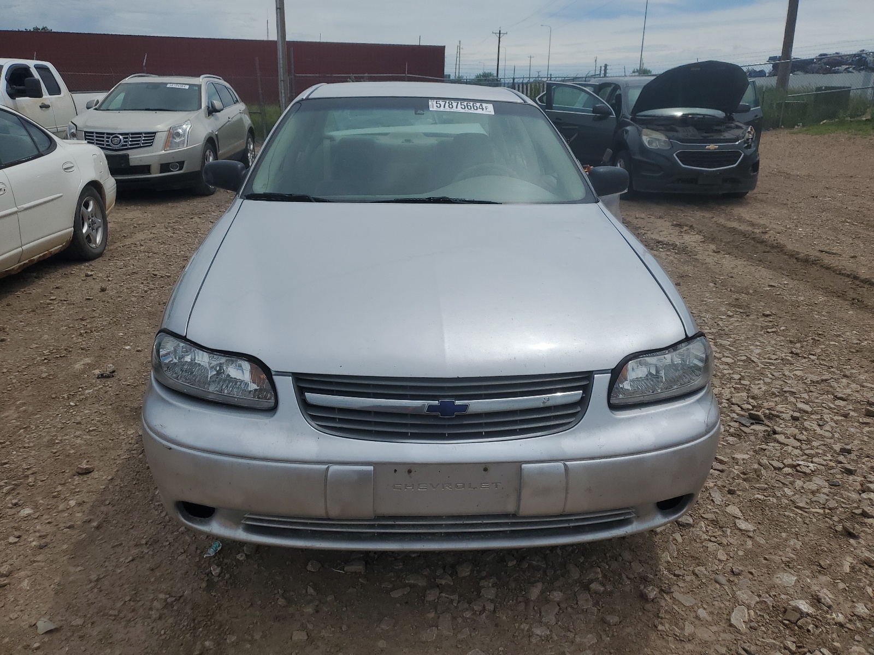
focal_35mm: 26
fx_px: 656
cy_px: 328
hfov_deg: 67.3
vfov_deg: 53.1
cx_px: 437
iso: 51
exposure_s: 1/10000
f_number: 1.5
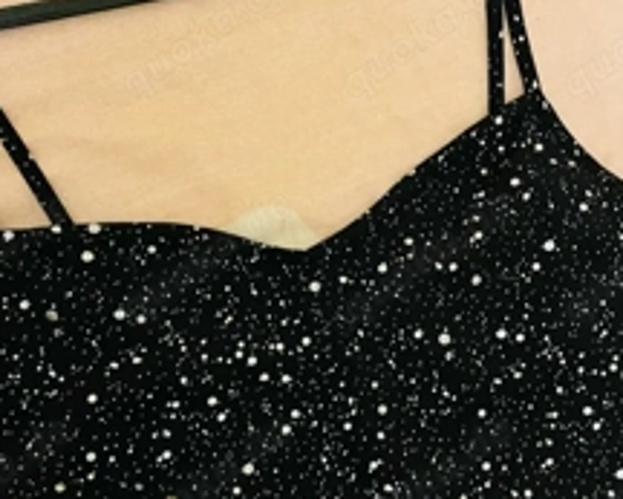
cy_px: 288
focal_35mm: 47
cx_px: 268
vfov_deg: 32.1
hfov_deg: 39.4
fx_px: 867
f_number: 1.6
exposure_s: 1/30
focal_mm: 5.1
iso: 640
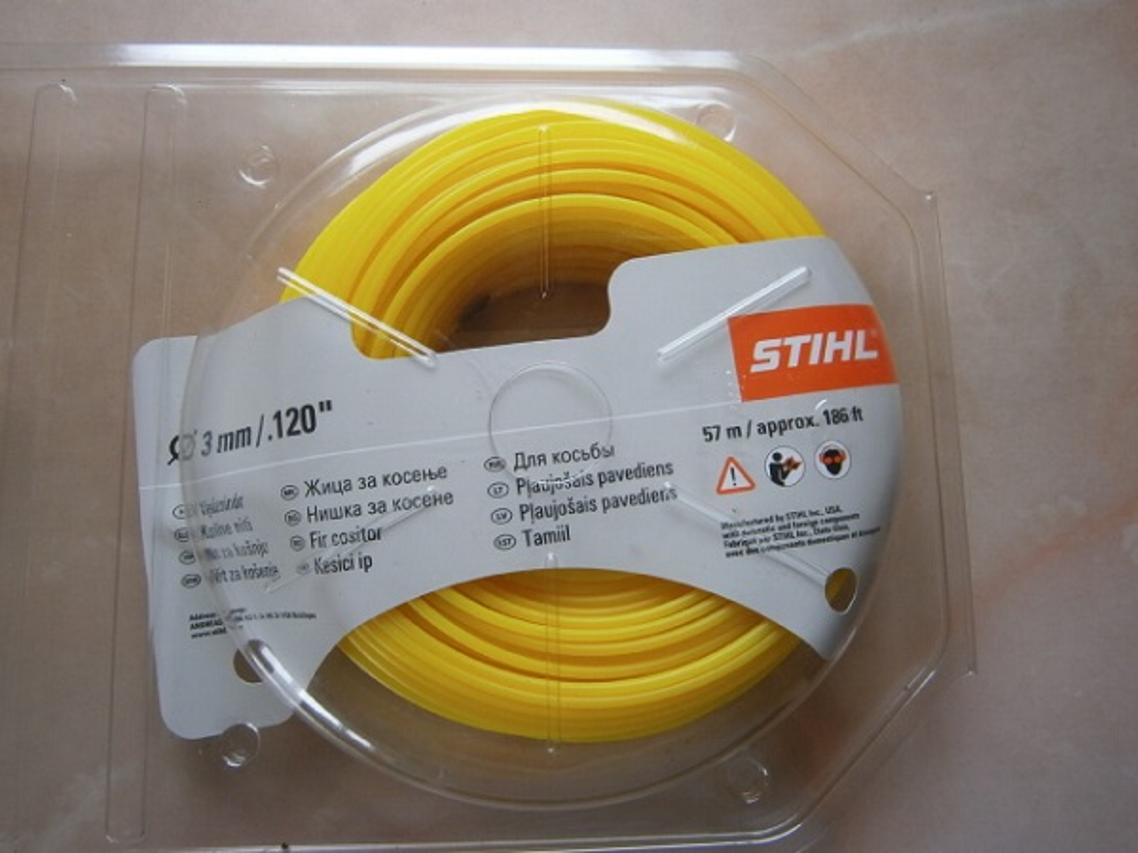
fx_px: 855
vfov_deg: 53.1
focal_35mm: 26
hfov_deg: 67.3
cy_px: 426
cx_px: 569
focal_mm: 4.7
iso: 80
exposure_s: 1/40
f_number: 2.8
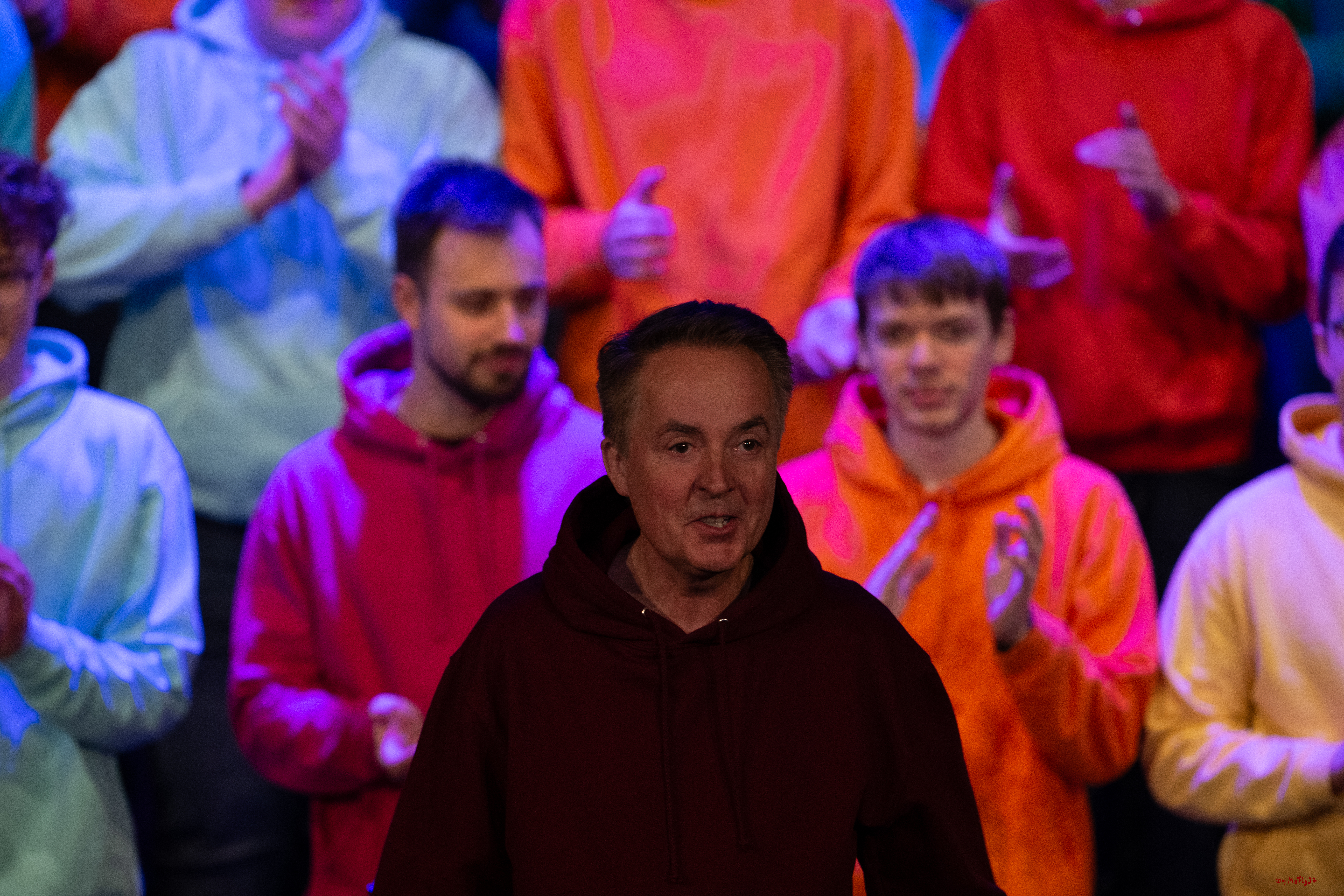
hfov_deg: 5.2
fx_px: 14932
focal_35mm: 400
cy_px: 448
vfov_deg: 3.4
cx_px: 672
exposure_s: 1/200
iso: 1600
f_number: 3.5
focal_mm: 400
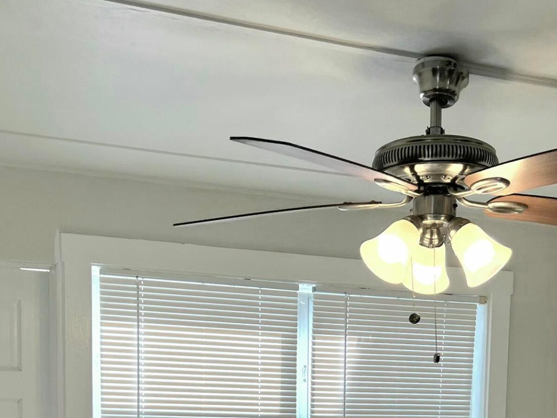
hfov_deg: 29.6
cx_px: 373
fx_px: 1046
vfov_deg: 21.0
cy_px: 509
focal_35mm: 65
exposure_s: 1/208
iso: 40
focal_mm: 5.7
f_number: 1.5
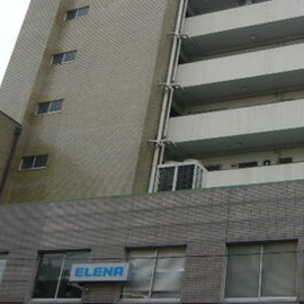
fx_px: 546
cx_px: 242
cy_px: 82
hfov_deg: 30.4
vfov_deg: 30.6
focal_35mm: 55
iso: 100
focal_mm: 4.6
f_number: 8
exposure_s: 1/160
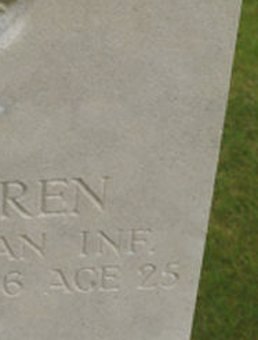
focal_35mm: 90
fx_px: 889
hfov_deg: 15.2
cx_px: -135
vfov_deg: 21.5
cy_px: 92
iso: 160
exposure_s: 1/250
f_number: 6.3
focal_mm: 14
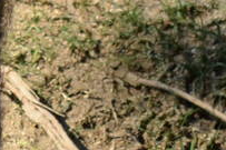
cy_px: -7
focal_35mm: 1650
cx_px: -94
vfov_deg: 0.8
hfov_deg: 1.3
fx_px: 10350
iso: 400
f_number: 4.2
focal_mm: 140
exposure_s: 1/1000
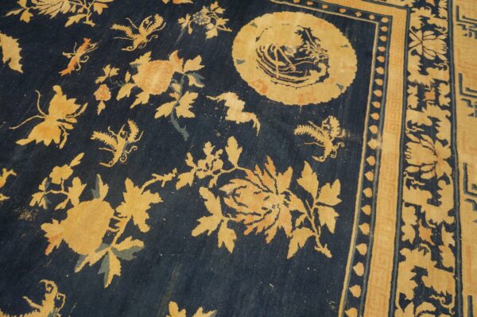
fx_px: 357
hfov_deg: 67.4
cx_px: 238
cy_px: 158
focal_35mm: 27
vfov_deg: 47.9
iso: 1000
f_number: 4
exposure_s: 1/60
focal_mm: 18
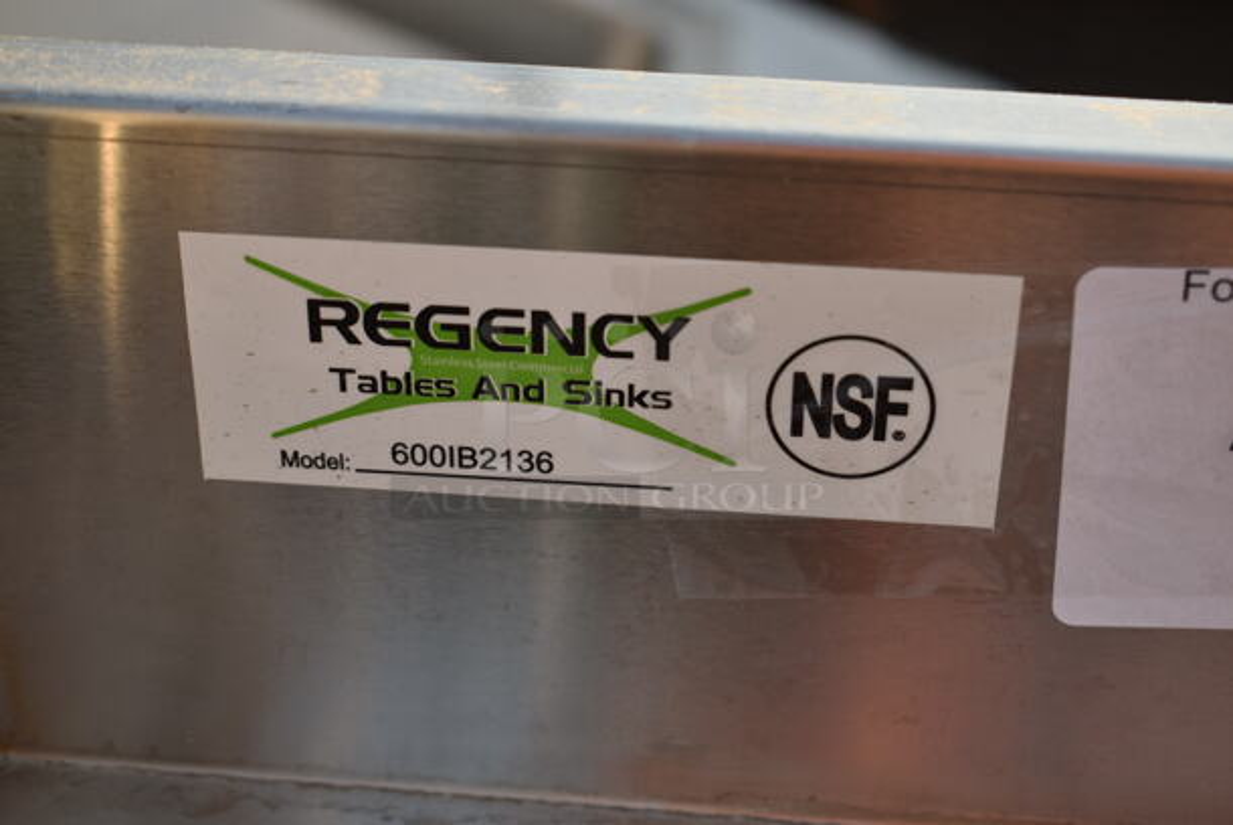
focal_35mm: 60
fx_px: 2057
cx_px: 616
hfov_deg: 33.4
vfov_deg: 22.7
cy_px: 412
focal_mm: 40
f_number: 5
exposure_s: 1/125
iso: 100
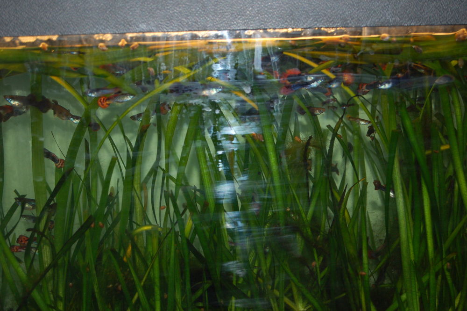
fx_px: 1069
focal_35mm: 82
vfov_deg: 16.5
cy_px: 156
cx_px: 234
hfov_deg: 24.6
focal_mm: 55
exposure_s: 1/60
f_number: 5.6
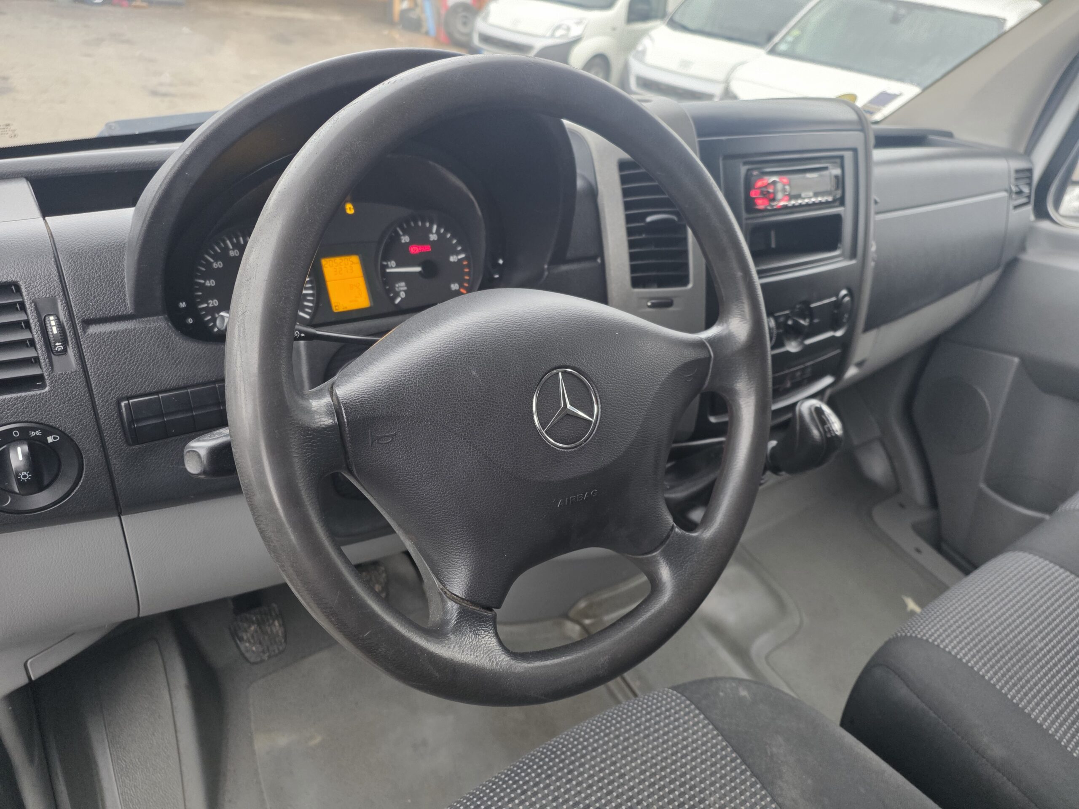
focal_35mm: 23
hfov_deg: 73.9
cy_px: 404
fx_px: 717
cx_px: 540
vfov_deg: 58.9
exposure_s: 1/100
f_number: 1.7
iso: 320
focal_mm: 6.25
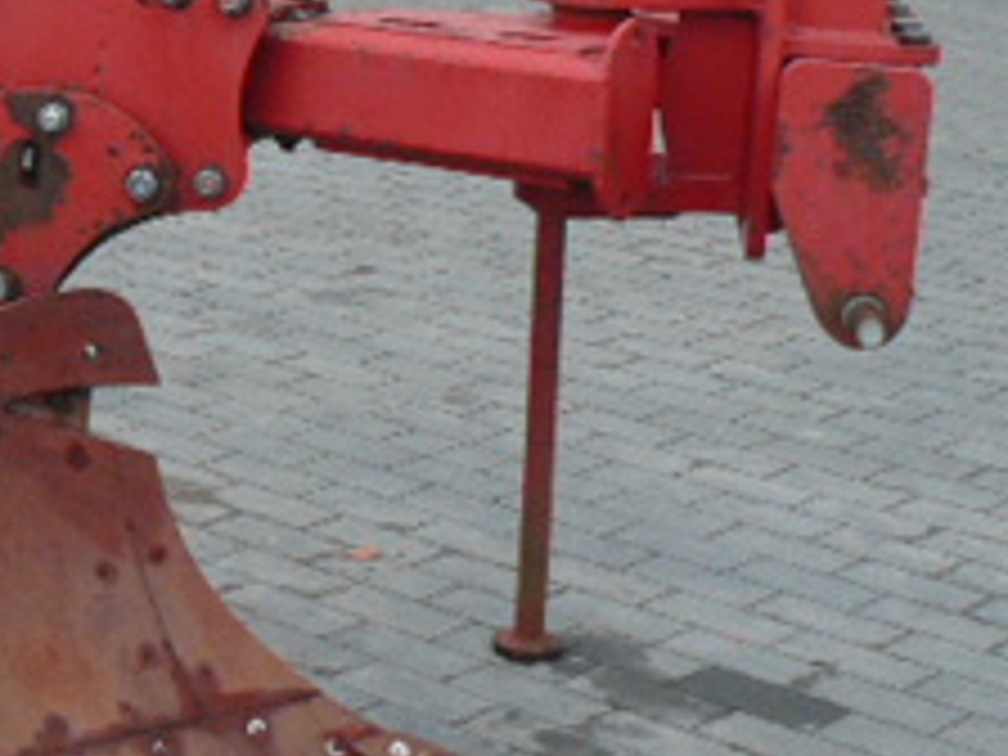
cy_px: 243
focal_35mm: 103
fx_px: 2999
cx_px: -369
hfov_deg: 17.6
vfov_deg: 14.3
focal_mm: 6
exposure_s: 1/125
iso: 100
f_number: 3.6
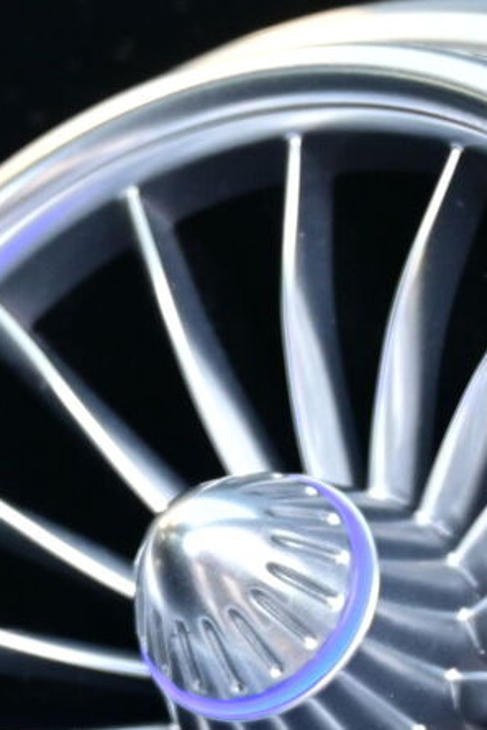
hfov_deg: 7.0
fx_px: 3999
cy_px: 802
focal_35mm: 197
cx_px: 230
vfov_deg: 10.3
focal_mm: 30.5
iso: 250
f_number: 4.8
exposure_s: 1/60
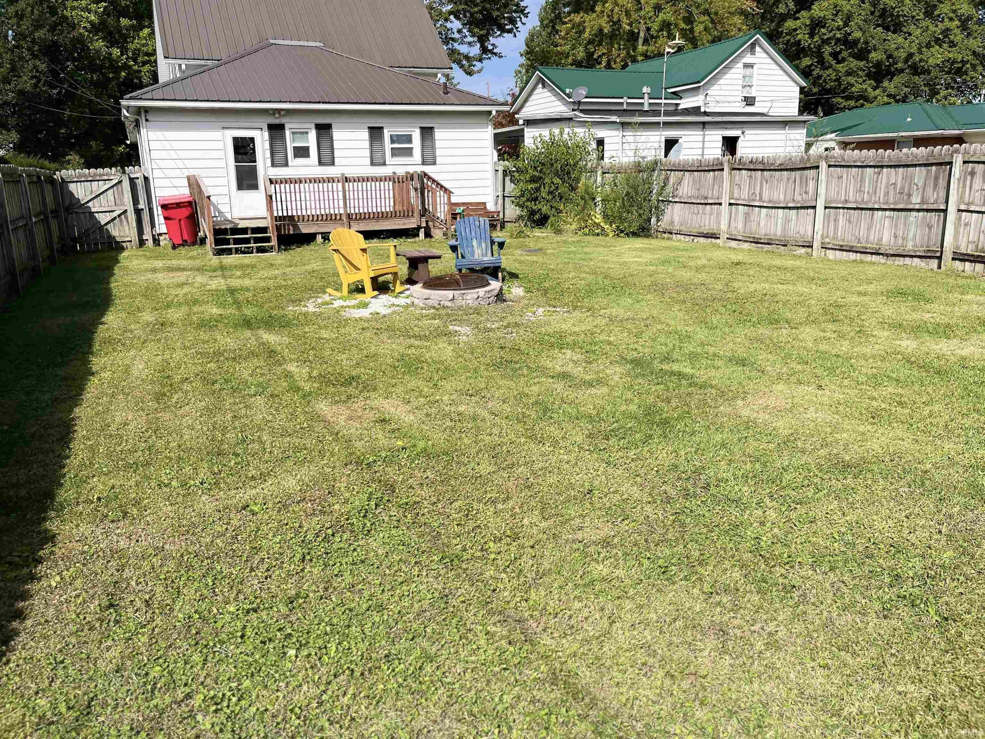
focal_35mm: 26
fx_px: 740
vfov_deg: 53.1
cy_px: 370
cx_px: 492
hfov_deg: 67.3
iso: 50
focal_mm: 5.1
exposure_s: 1/4149
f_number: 1.6
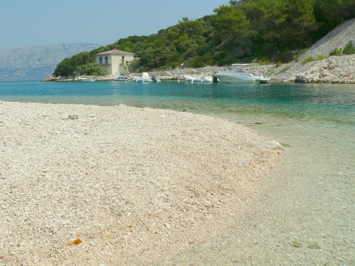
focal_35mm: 35
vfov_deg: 40.7
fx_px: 359
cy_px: 133
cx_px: 178
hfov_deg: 52.6
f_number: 5.6
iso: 100
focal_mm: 7.4
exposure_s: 1/400
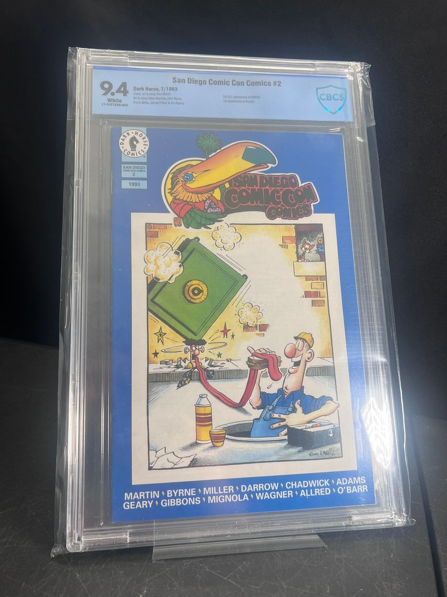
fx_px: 448
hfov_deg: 53.1
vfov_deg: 67.3
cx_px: 224
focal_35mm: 26
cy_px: 298
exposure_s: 1/120
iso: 80
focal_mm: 5.7
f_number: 1.5
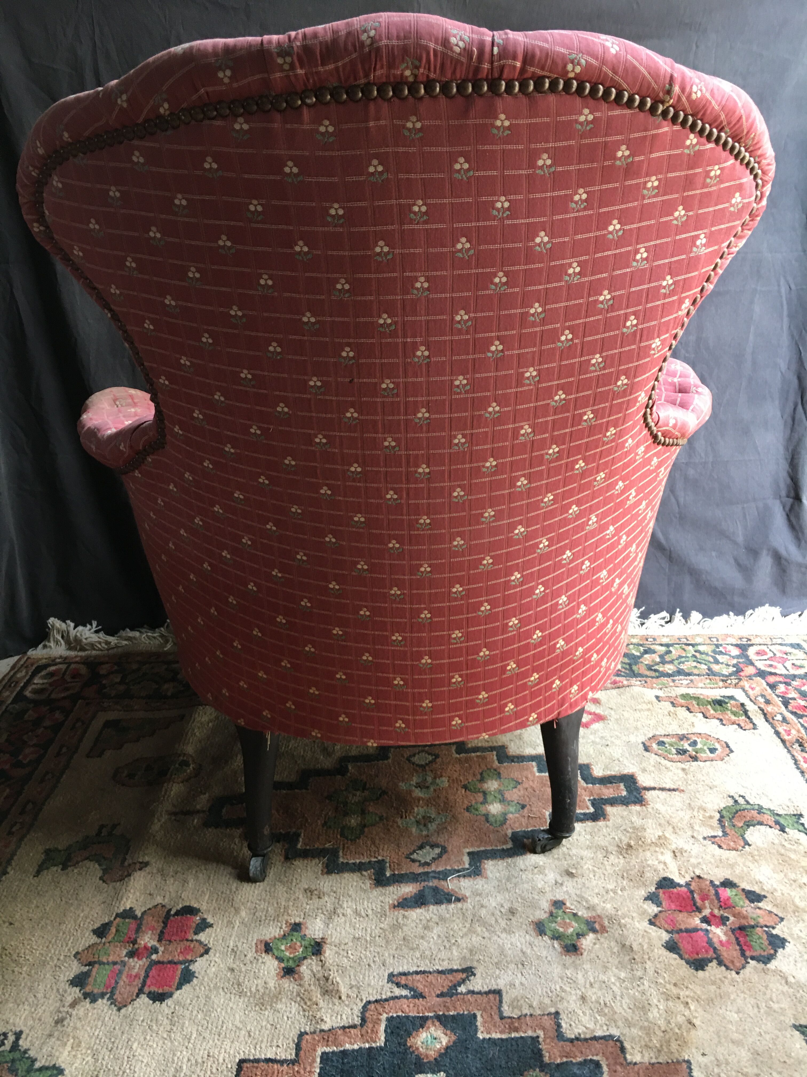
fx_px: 901
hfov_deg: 48.2
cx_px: 404
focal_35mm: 29
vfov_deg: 61.7
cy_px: 538
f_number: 2.2
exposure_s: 1/17
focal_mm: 4.15
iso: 64
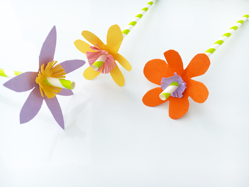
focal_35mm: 29
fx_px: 209
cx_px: 124
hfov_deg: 61.7
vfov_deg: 48.2
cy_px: 94
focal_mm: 4.15
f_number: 2.2
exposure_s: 1/396
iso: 25
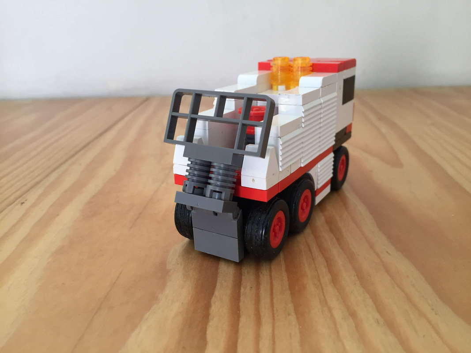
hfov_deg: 61.7
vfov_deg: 48.2
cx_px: 236
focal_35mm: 29
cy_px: 176
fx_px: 395
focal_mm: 4.15
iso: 32
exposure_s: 1/33
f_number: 2.2
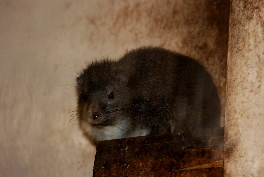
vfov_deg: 9.2
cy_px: 88
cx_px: 132
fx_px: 1101
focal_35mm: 150
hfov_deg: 13.7
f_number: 5
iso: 1000
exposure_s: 1/60
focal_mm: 100
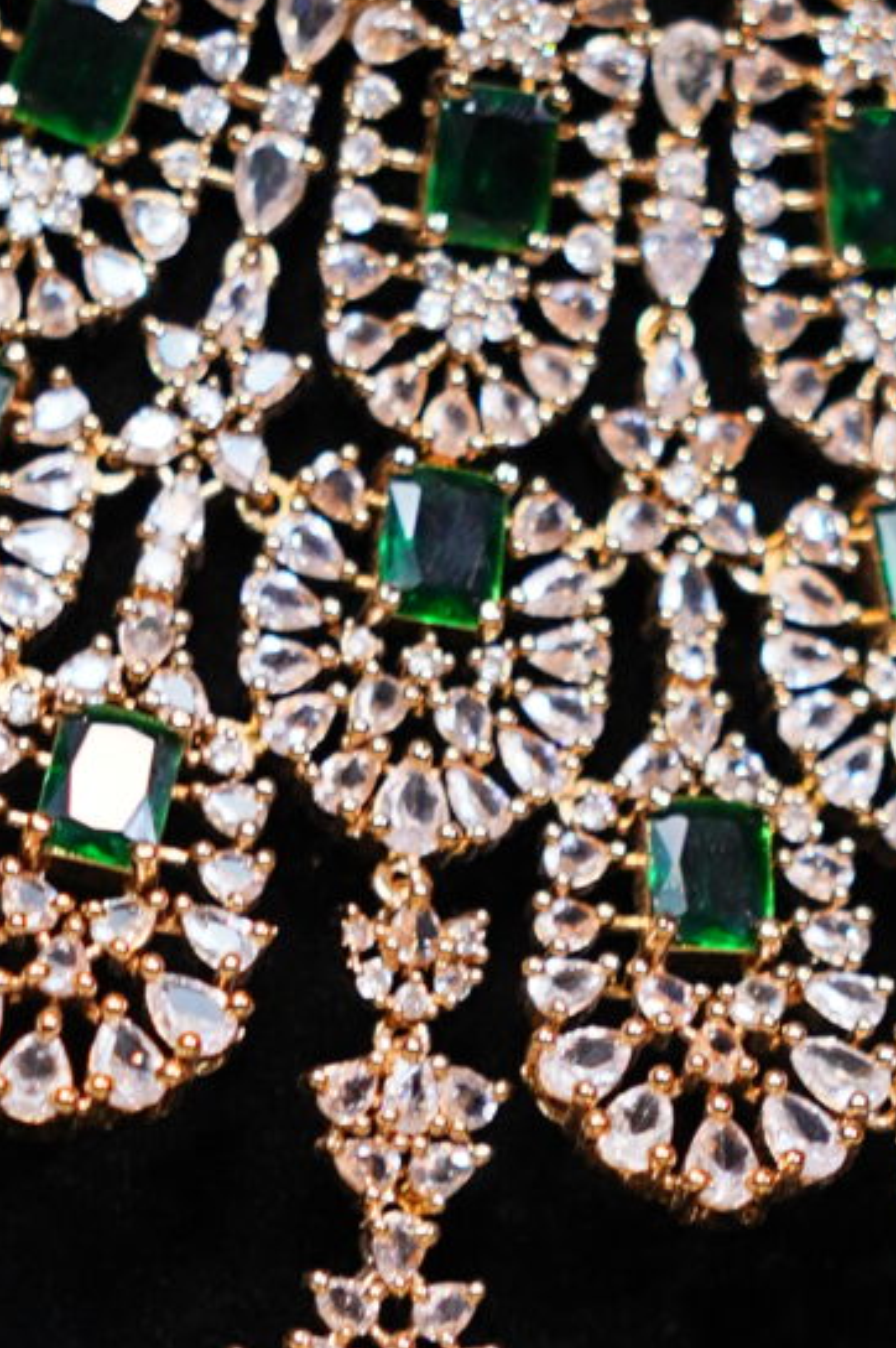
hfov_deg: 5.2
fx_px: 9795
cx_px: 467
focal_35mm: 262
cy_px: 1467
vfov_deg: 7.8
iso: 100
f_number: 1.8
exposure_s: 1/60
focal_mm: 37.1
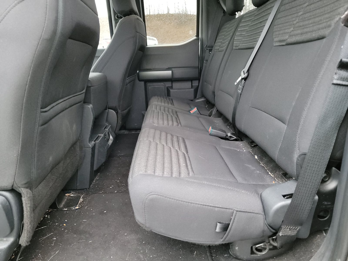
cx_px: 174
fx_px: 241
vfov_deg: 56.8
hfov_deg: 71.6
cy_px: 130
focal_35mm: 24
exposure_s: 1/59
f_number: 1.8
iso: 1418
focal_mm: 6.7
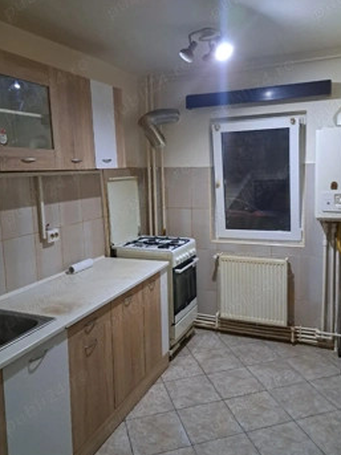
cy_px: 210
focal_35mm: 28
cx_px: 175
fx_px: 368
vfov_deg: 63.4
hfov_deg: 49.7
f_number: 1.8
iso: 400
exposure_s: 1/25
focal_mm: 5.23
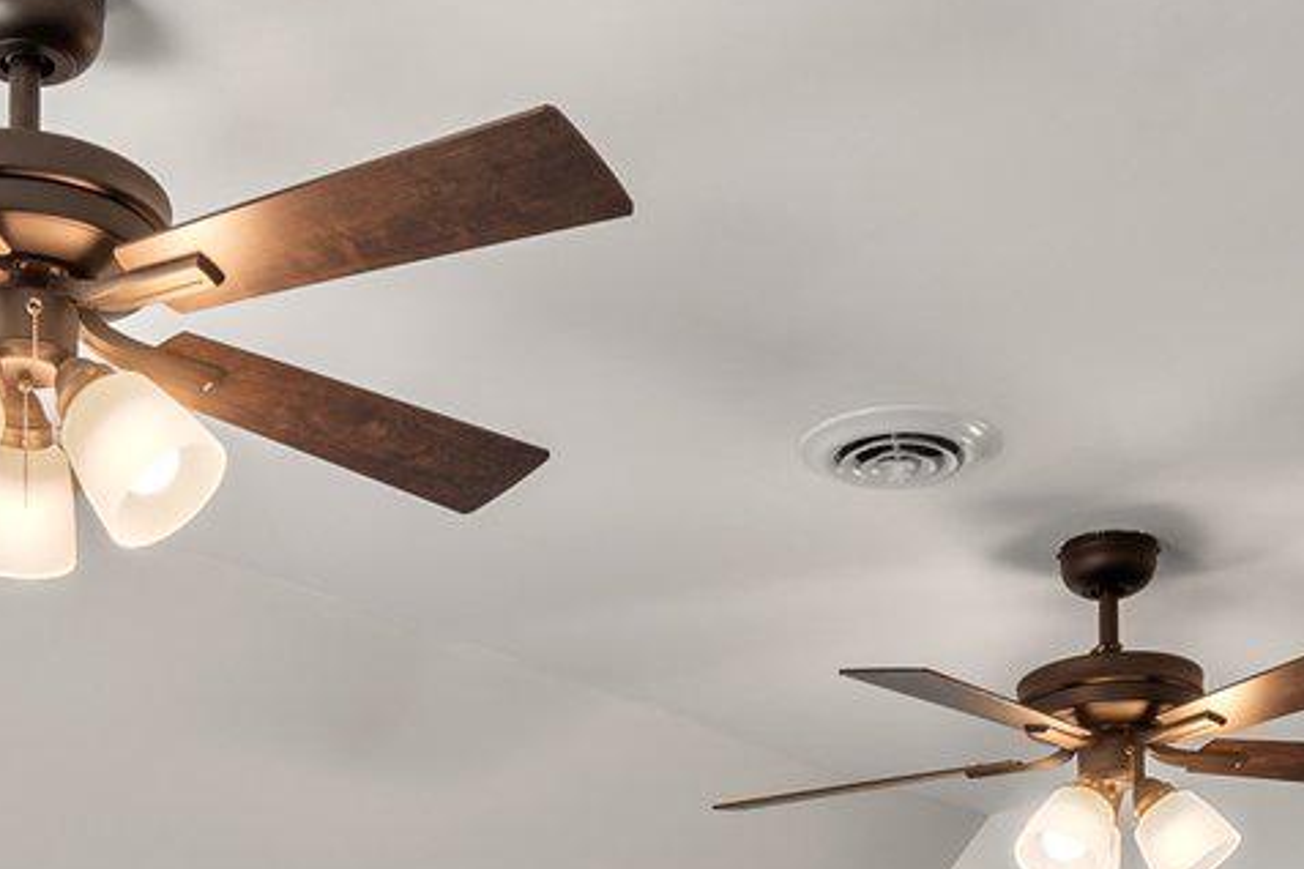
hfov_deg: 27.7
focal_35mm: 73
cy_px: 1543
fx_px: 2644
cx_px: 547
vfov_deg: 16.0
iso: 100
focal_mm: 11.5
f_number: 9
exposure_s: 1/1.67
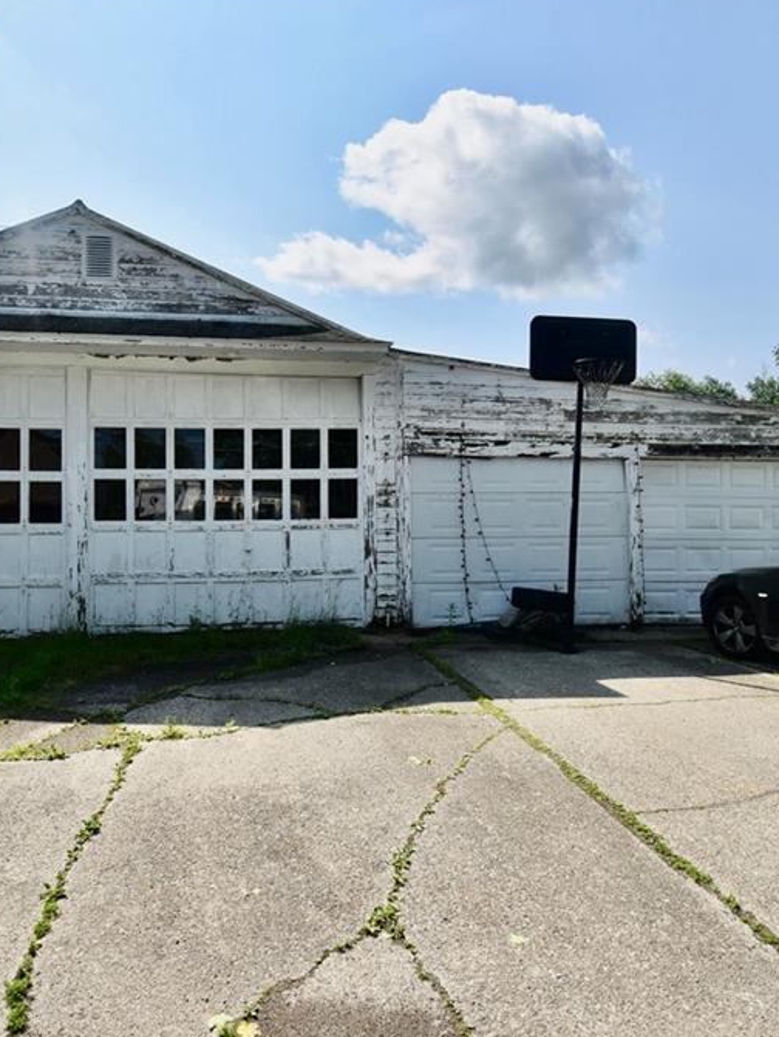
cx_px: 325
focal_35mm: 22
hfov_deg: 60.8
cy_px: 512
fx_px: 659
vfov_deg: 76.4
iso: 100
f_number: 13
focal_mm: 10
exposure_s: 1/200
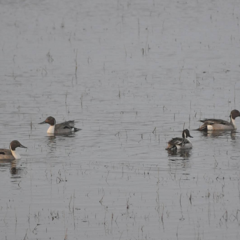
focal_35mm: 577
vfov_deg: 3.0
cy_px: 120
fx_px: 4526
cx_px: 159
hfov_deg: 3.0
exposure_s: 1/500
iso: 1000
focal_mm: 300
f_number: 5.6
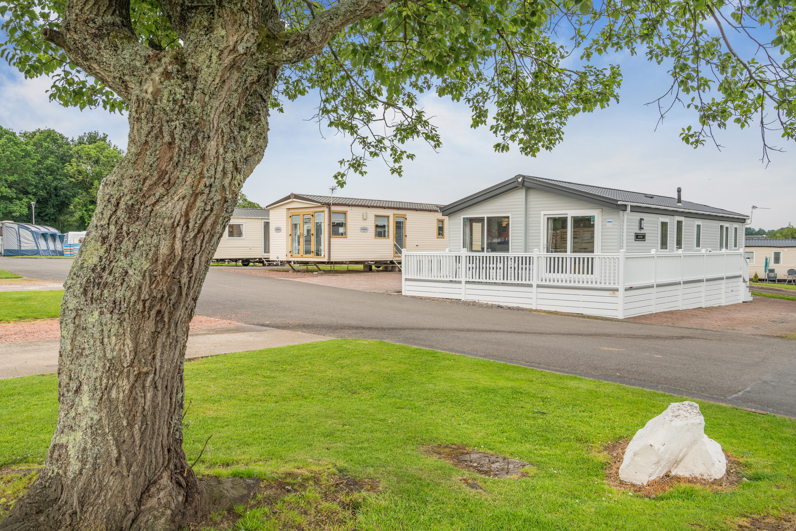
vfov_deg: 45.0
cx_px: 398
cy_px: 266
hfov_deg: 63.7
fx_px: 641
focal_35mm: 29
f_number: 8
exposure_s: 1/160
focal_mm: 29
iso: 100
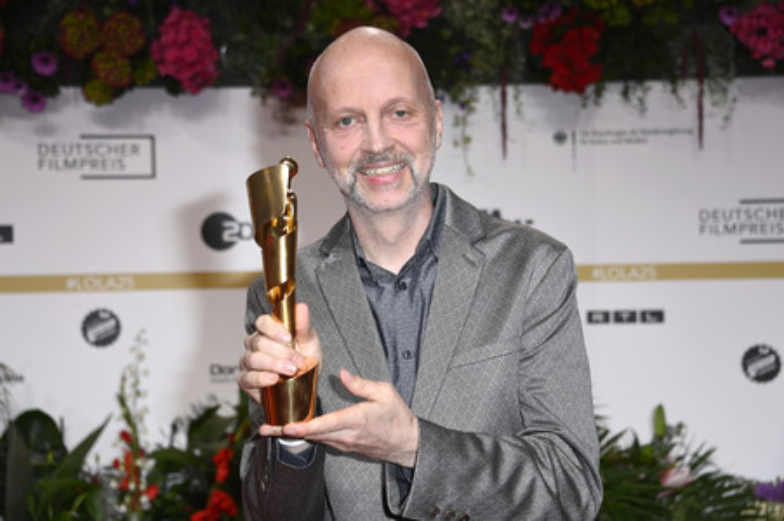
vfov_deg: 16.6
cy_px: 260
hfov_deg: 24.8
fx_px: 1784
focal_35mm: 82
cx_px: 392
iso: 500
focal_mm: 82
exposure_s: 1/250
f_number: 5.6
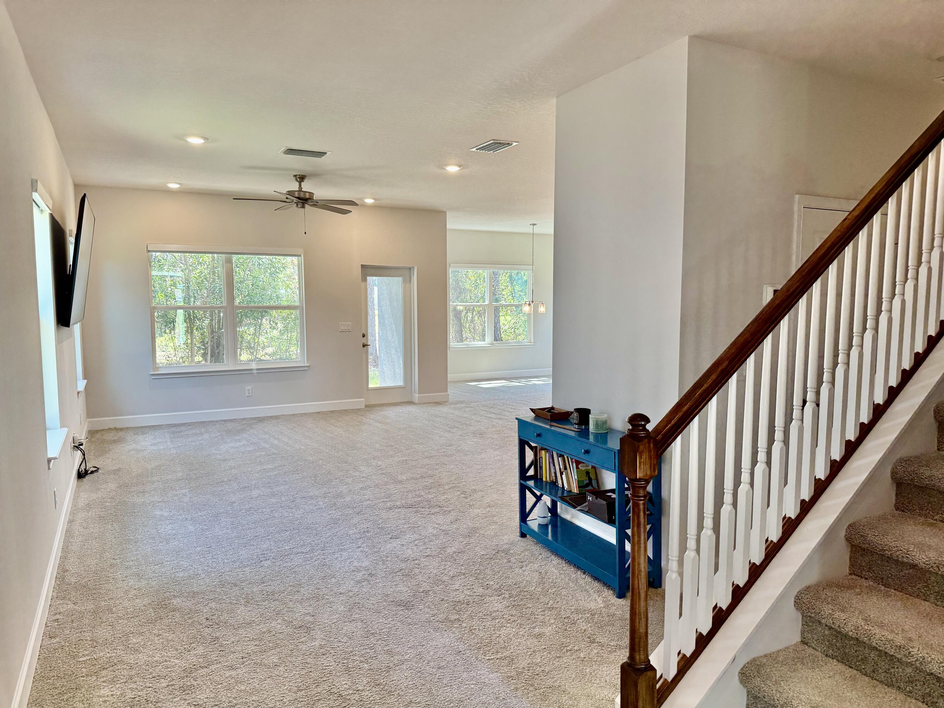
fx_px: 654
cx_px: 472
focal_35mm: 24
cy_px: 354
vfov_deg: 56.8
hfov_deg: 71.6
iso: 160
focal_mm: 6.76
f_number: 1.78
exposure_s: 1/120
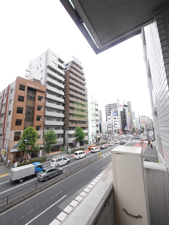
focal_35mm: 14
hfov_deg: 85.7
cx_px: 84
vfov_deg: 102.1
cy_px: 112
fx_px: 91
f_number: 5.6
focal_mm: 7
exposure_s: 1/160
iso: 160
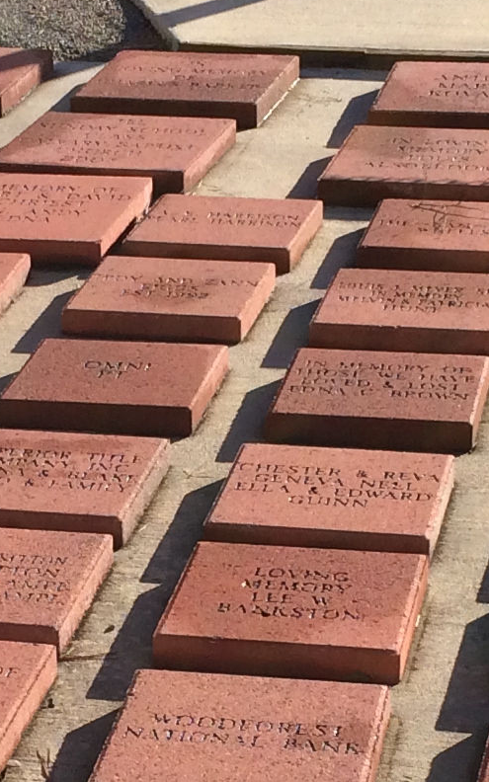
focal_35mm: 131
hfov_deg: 10.0
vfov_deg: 15.8
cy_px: 672
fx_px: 2793
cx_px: 56
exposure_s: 1/1282
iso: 32
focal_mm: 4.12
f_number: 2.2
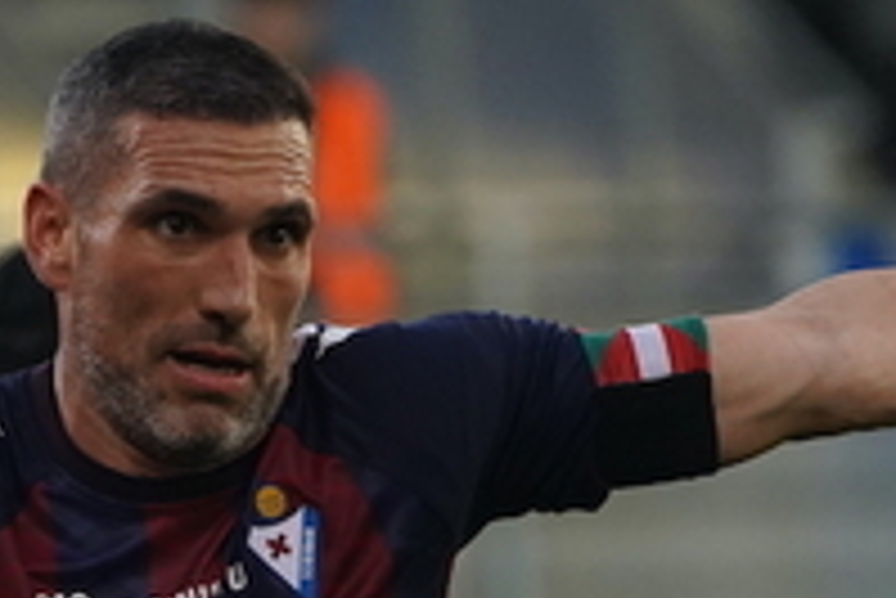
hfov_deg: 1.7
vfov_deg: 1.1
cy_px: 787
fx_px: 30834
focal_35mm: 1238
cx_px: 243
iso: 3200
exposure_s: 1/1000
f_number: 5.6
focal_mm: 339
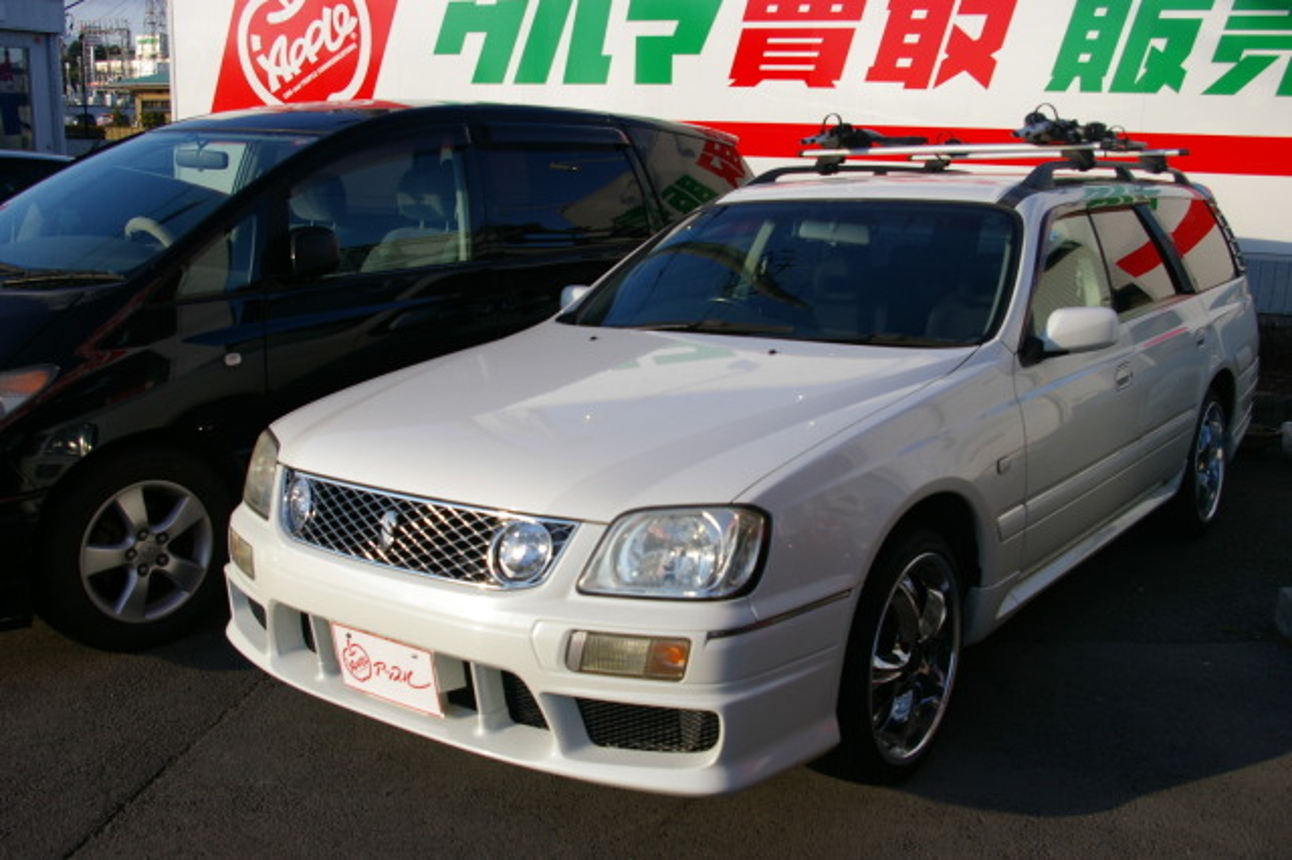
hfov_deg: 55.1
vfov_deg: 38.3
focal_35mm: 34
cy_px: 430
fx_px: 1237
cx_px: 646
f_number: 8
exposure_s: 1/250
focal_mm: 23
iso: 200
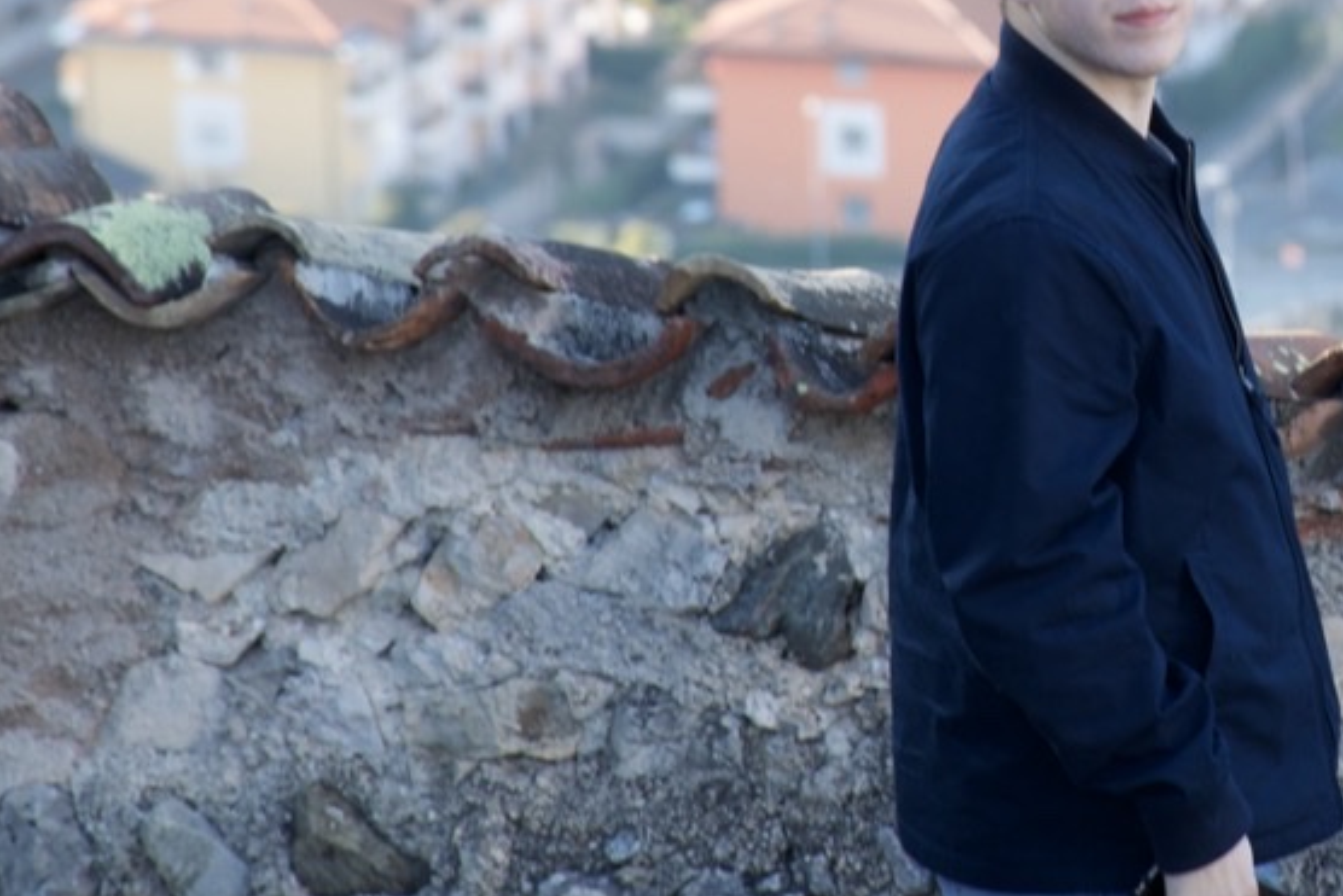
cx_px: 1309
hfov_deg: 3.4
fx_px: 22537
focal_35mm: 604
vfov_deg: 2.3
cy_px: 179
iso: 400
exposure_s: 1/100
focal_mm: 140
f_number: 9
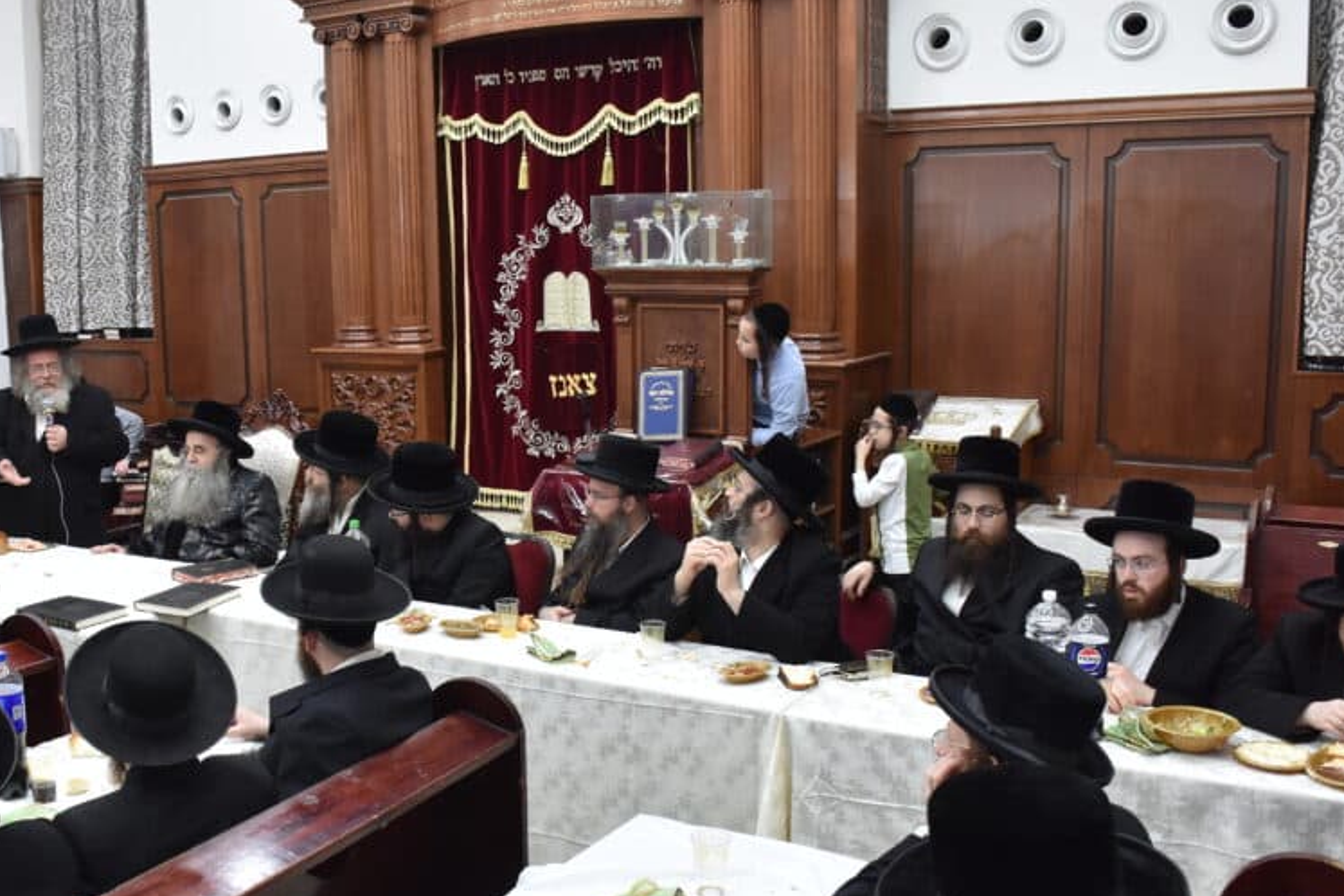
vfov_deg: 35.9
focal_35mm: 37
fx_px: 1381
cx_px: 533
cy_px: 469
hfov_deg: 51.5
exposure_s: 1/100
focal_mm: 18
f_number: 5.6
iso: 1000
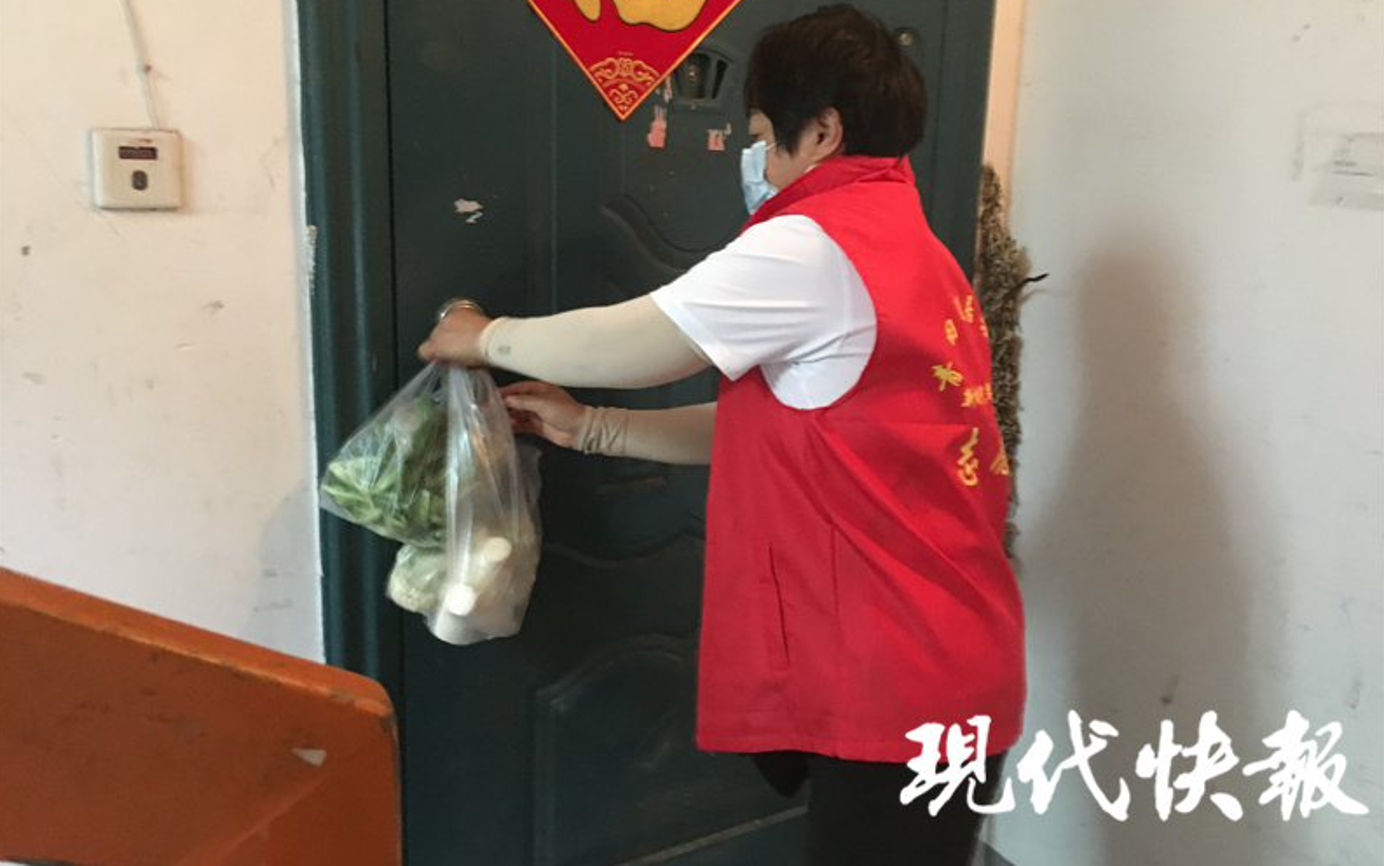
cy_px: 358
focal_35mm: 31
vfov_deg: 40.5
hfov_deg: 61.2
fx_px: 1170
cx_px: 689
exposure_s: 1/17
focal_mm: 4.15
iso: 500
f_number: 2.2
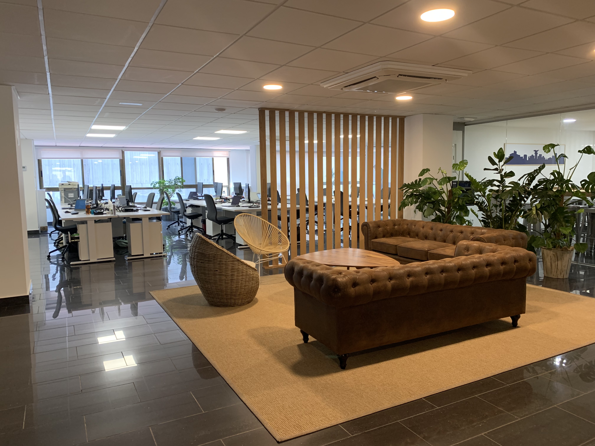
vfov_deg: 53.1
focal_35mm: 26
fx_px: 447
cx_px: 298
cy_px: 223
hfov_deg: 67.3
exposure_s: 1/50
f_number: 1.8
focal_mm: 4.25
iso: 125
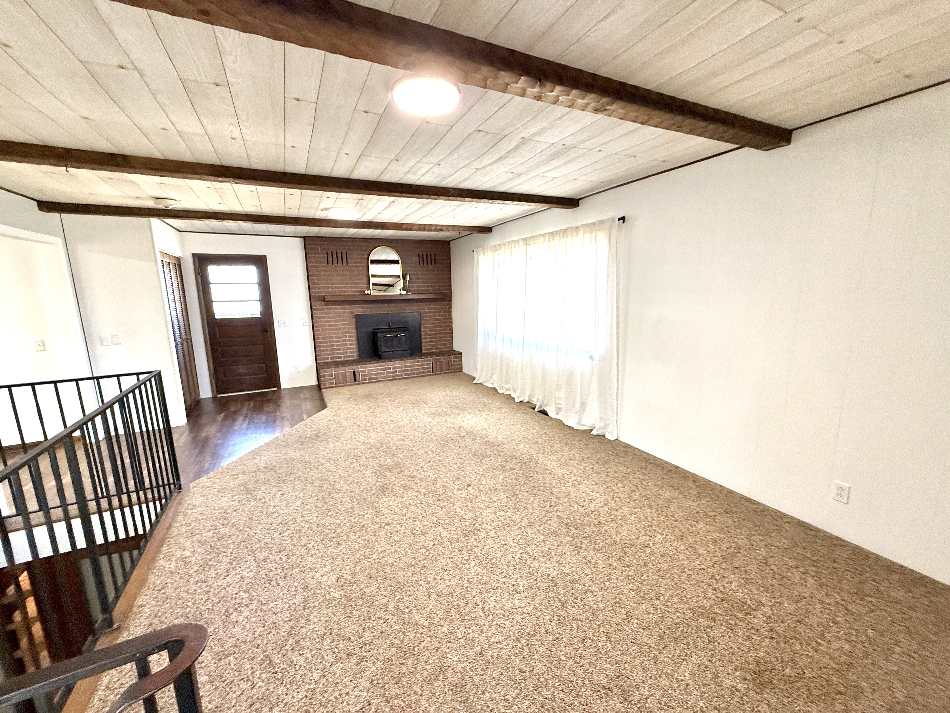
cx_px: 475
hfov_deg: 102.1
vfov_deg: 85.7
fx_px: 384
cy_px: 356
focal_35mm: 14
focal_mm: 2.22
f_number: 2.2
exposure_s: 1/120
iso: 250
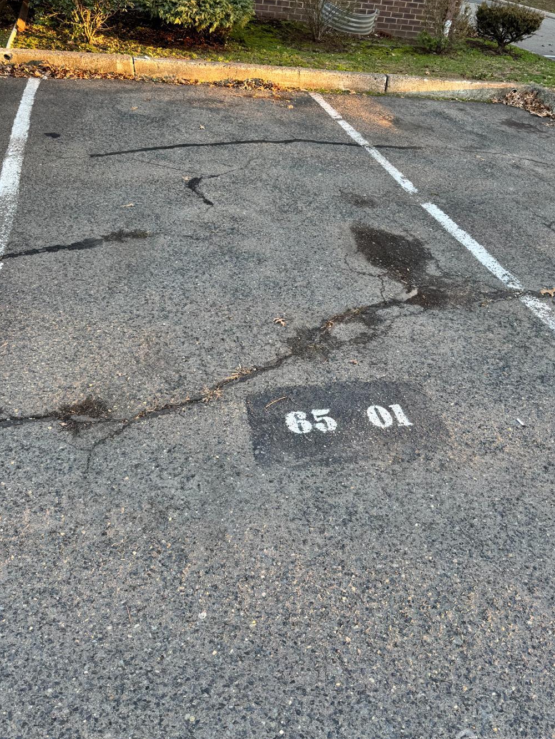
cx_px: 281
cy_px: 354
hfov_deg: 51.4
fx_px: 577
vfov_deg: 65.3
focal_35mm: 27
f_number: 1.78
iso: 80
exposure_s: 1/121
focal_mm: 6.76
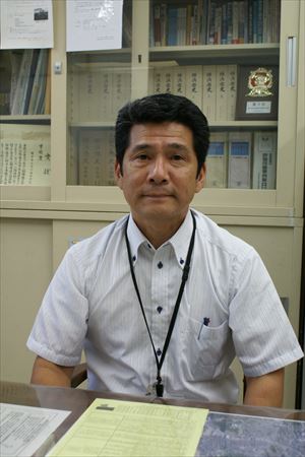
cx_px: 152
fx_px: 572
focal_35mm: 45
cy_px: 228
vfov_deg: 43.6
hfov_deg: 29.9
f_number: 5
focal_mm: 30
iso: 200
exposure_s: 1/50
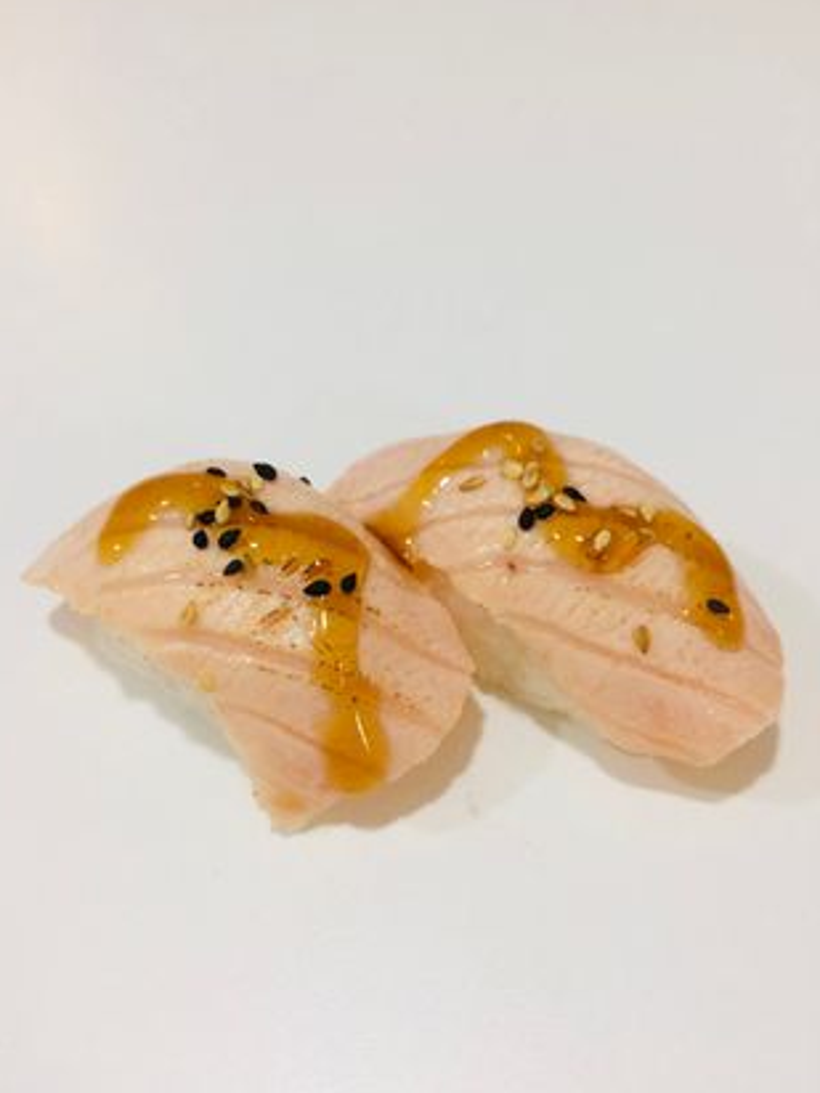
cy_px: 536
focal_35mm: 30
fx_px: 948
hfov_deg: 46.8
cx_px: 398
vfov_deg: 60.0
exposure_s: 1/33
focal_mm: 4.15
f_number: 2.2
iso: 50
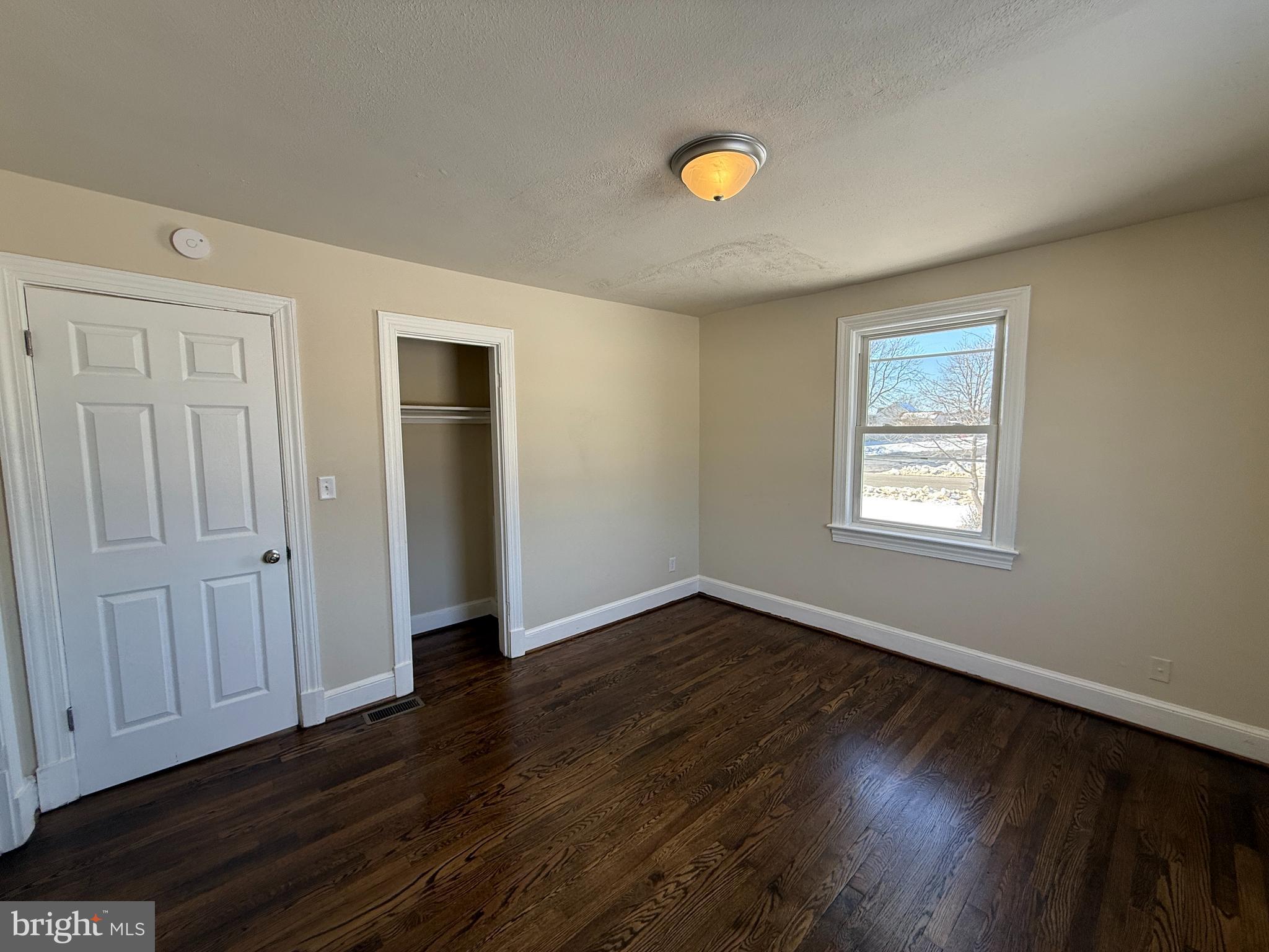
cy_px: 476
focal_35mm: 14
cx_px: 634
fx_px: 513
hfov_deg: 102.1
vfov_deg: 85.7
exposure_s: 1/185
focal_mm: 2.22
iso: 64
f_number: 2.2
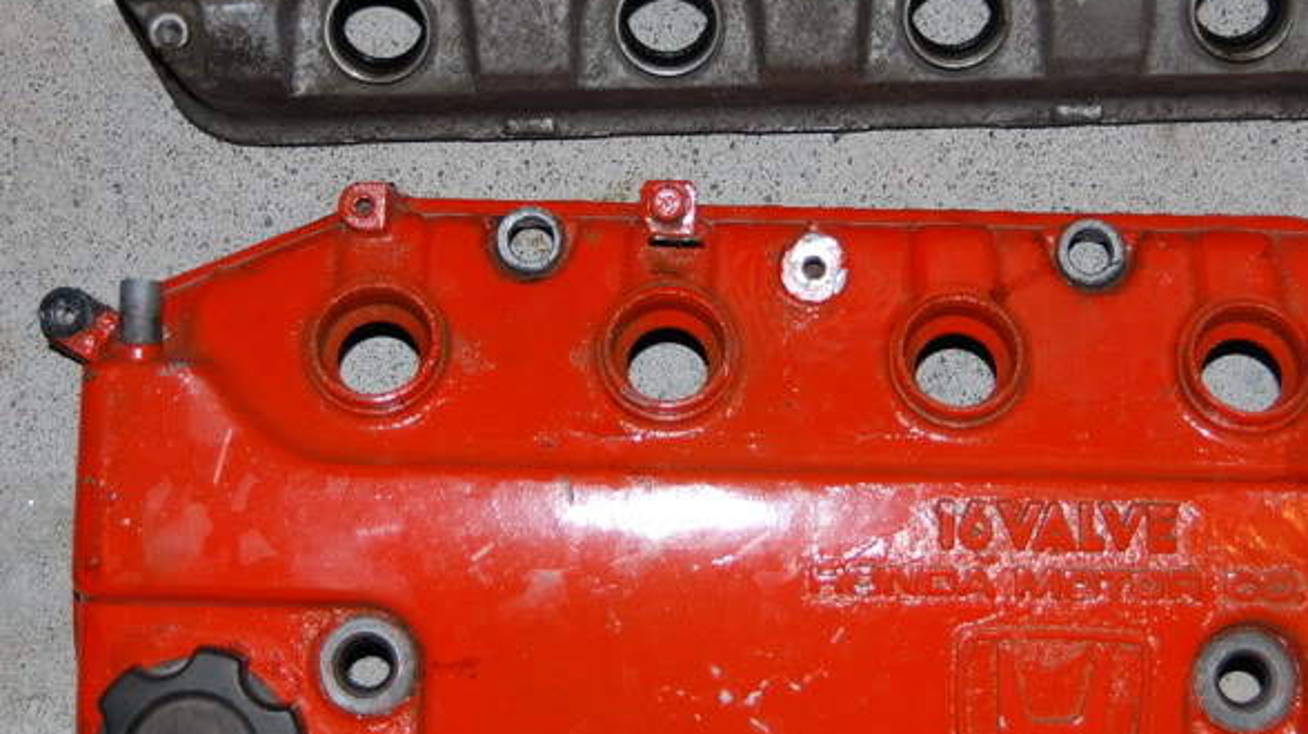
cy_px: 171
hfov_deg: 25.9
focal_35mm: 82
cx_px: 746
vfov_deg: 14.6
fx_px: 2842
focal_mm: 30
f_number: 4.2
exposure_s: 1/60
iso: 400
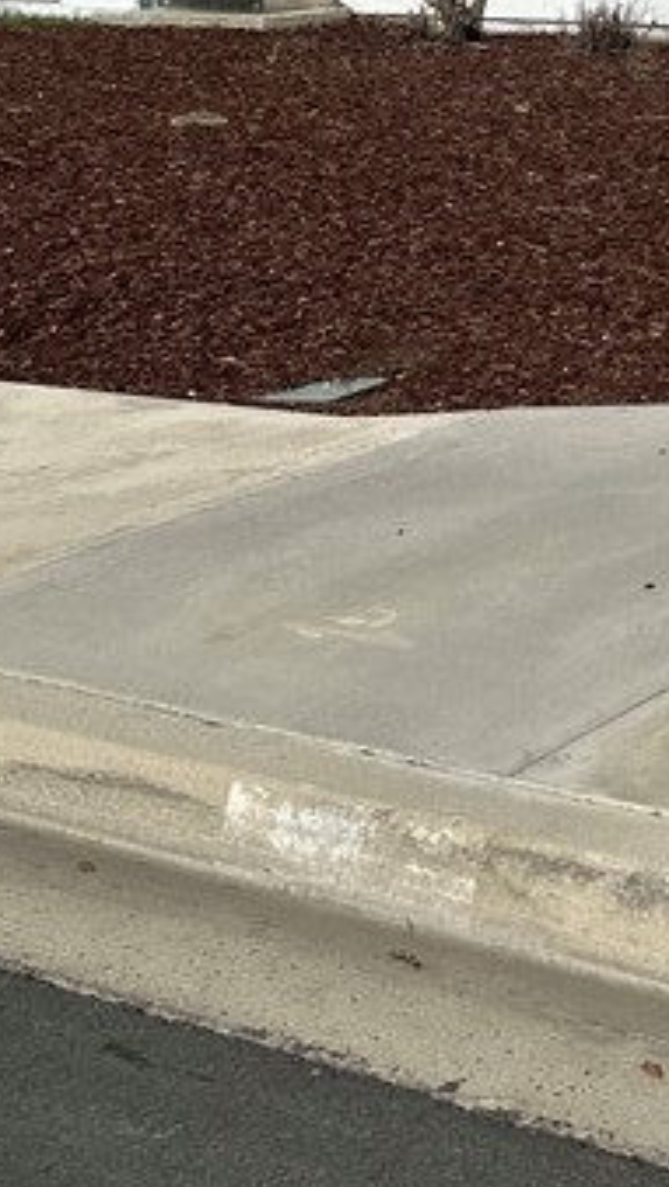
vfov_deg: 25.2
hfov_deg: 14.6
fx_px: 2488
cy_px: -74
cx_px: 904
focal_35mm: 79
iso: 80
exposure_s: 1/18519
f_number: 1.78
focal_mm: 6.86
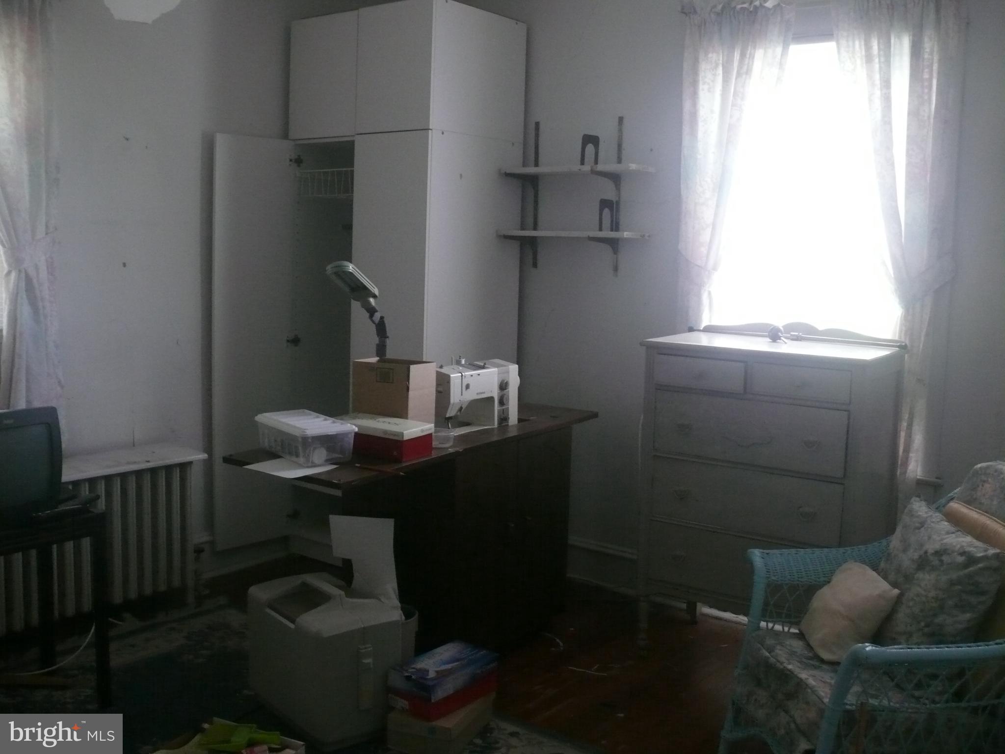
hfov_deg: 52.6
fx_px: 1016
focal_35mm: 35
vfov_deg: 40.7
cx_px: 502
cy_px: 377
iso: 400
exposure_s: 1/40
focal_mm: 7.4
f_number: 2.8
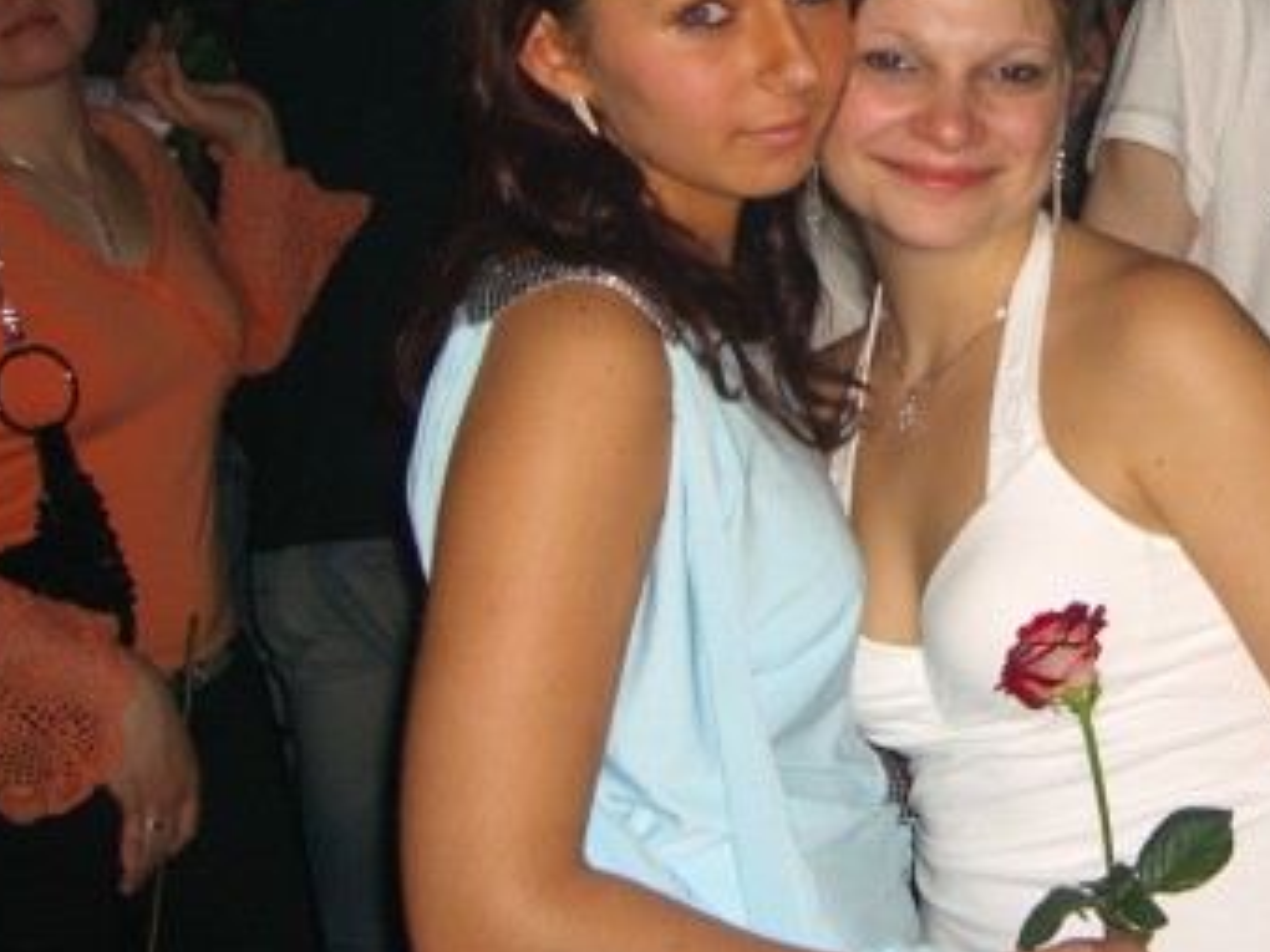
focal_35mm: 67
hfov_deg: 28.2
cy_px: 250
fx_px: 2458
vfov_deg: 21.8
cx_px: 1065
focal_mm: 7.9
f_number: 2.8
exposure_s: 1/60
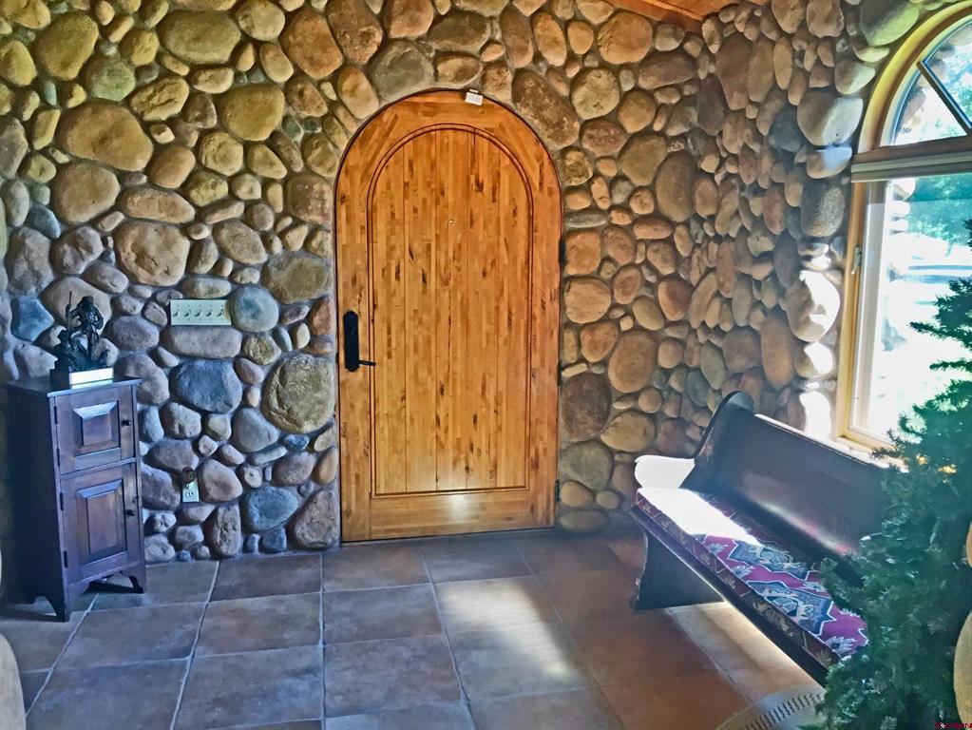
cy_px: 365
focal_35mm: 29
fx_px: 815
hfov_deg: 61.6
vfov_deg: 48.3
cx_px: 486
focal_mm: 4.15
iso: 32
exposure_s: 1/30
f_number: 2.2
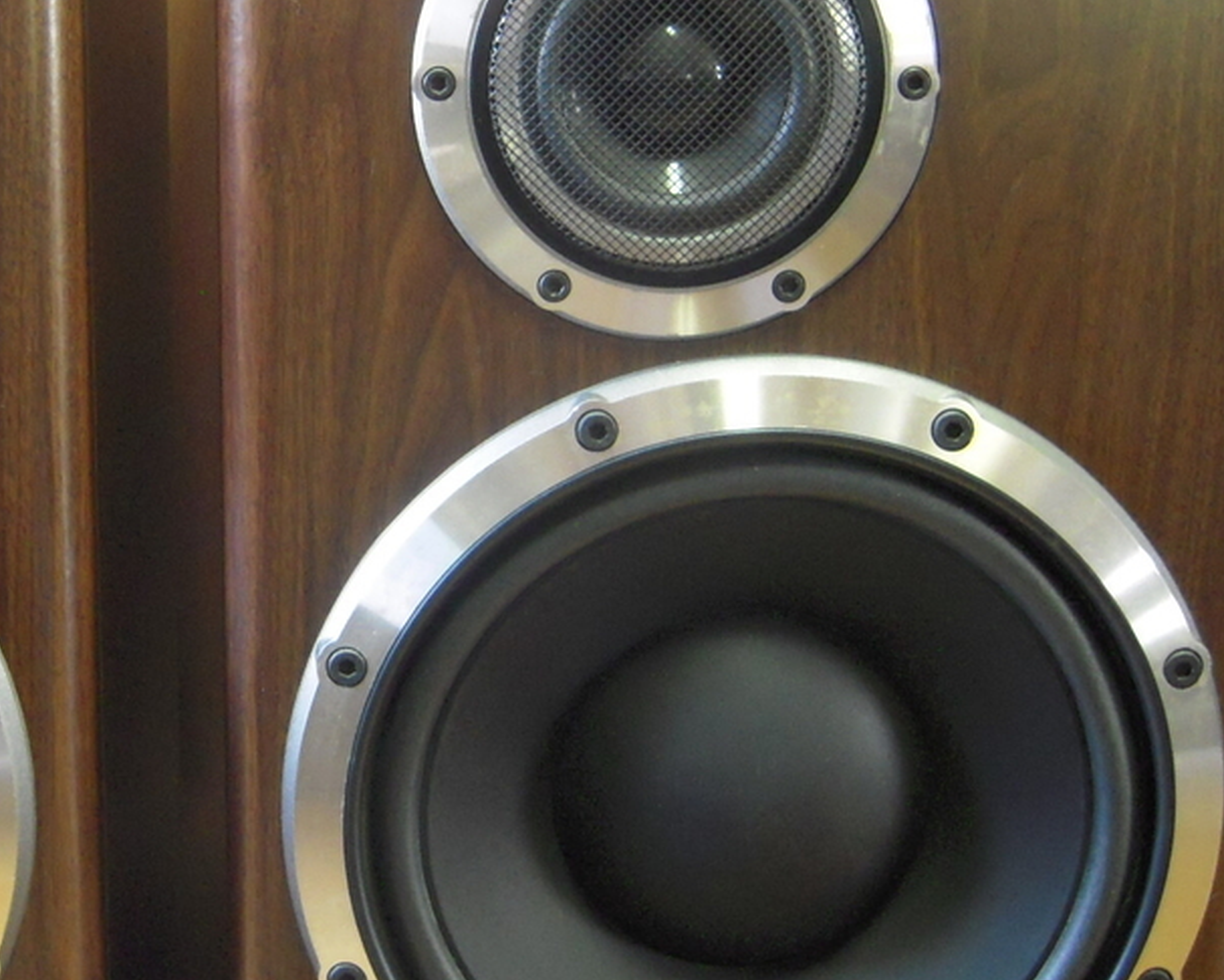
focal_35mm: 54
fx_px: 1957
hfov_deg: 33.4
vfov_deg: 28.0
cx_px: 196
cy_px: 347
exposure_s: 1/8
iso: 640
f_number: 2.7
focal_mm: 5
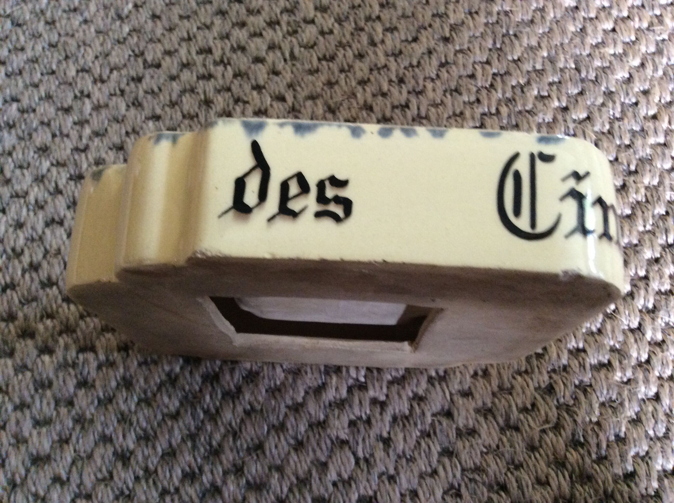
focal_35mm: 32
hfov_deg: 56.9
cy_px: 252
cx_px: 337
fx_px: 622
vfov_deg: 44.1
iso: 200
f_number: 2.4
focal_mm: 3.3
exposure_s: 1/25
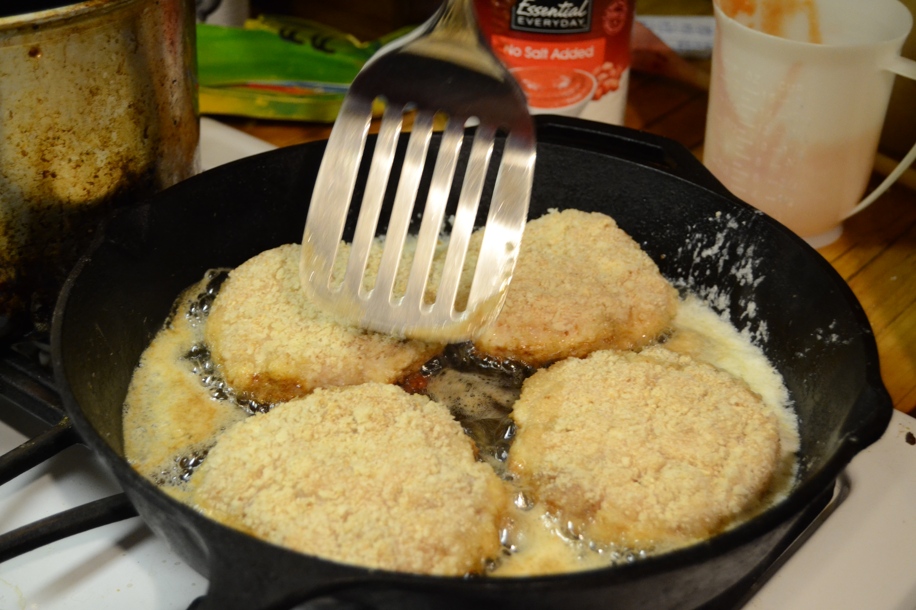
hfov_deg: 35.1
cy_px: 305
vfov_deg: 23.8
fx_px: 1450
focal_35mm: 57
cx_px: 458
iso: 1600
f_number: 4.8
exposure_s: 1/40
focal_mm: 38
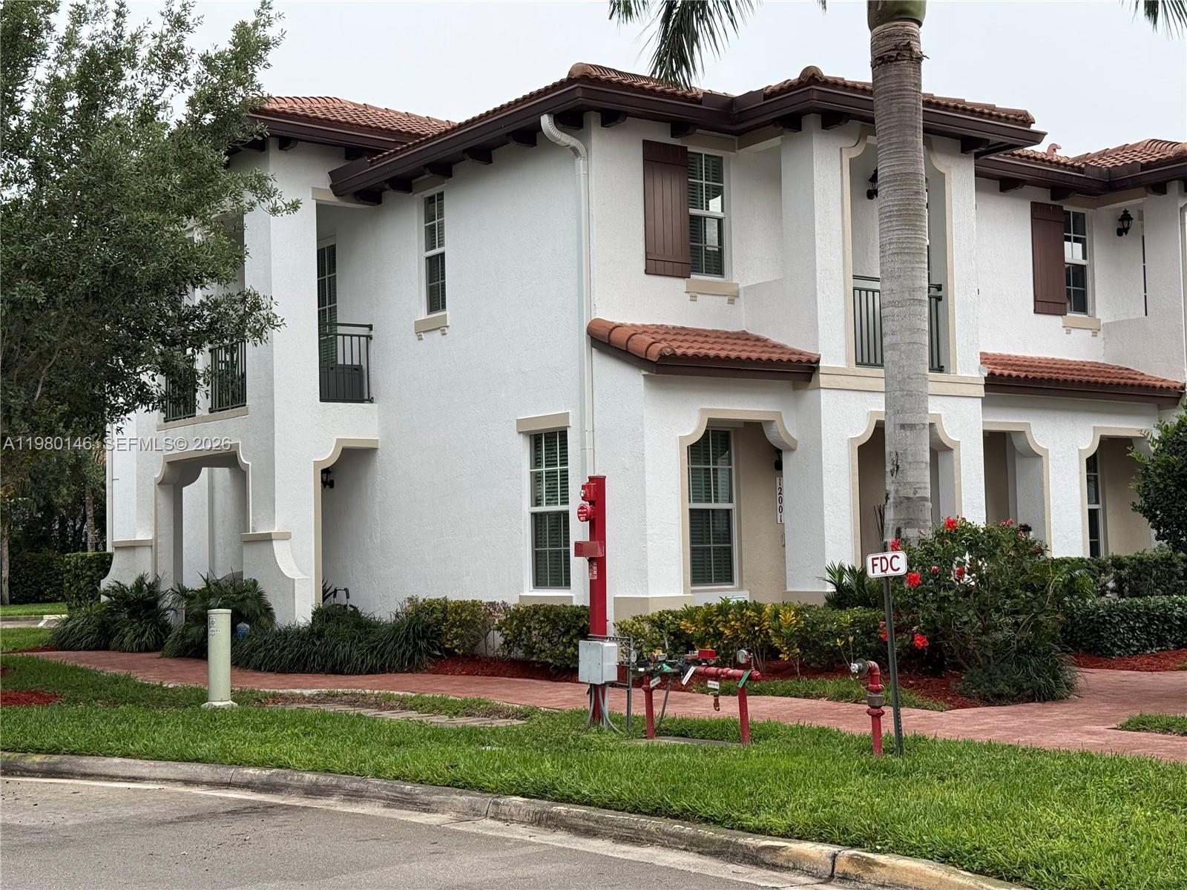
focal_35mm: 48
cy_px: 445
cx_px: 594
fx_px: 1646
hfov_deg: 39.7
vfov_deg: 30.3
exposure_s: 1/786
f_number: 1.78
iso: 80
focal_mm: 6.76
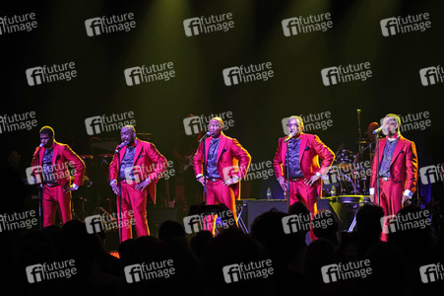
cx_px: 222
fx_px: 1442
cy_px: 148
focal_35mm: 117
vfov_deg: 11.7
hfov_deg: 17.5
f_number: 5.6
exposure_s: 1/160
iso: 1600
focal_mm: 117
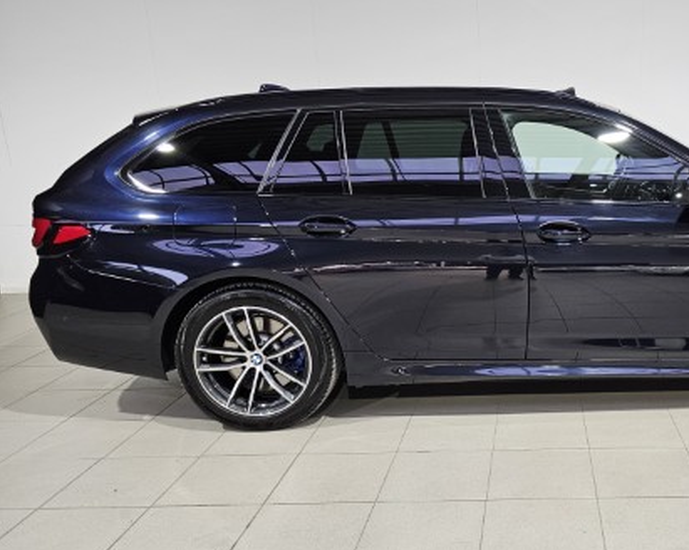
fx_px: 713
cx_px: 535
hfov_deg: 49.1
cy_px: 319
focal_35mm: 35
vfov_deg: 42.0
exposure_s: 1/100
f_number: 1.7
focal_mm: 6.3
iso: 160
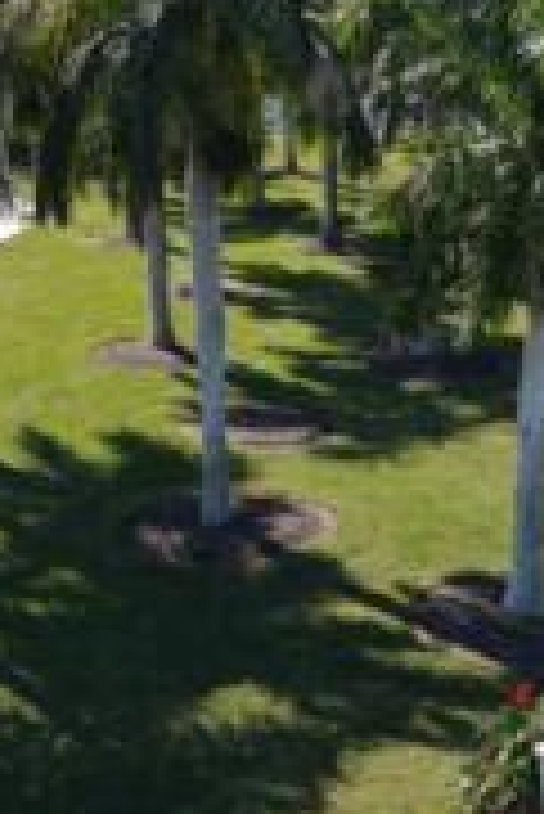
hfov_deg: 19.8
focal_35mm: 69
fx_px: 1561
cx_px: 310
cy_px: 722
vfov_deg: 28.2
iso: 100
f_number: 2.8
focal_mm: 4.5
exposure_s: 1/500
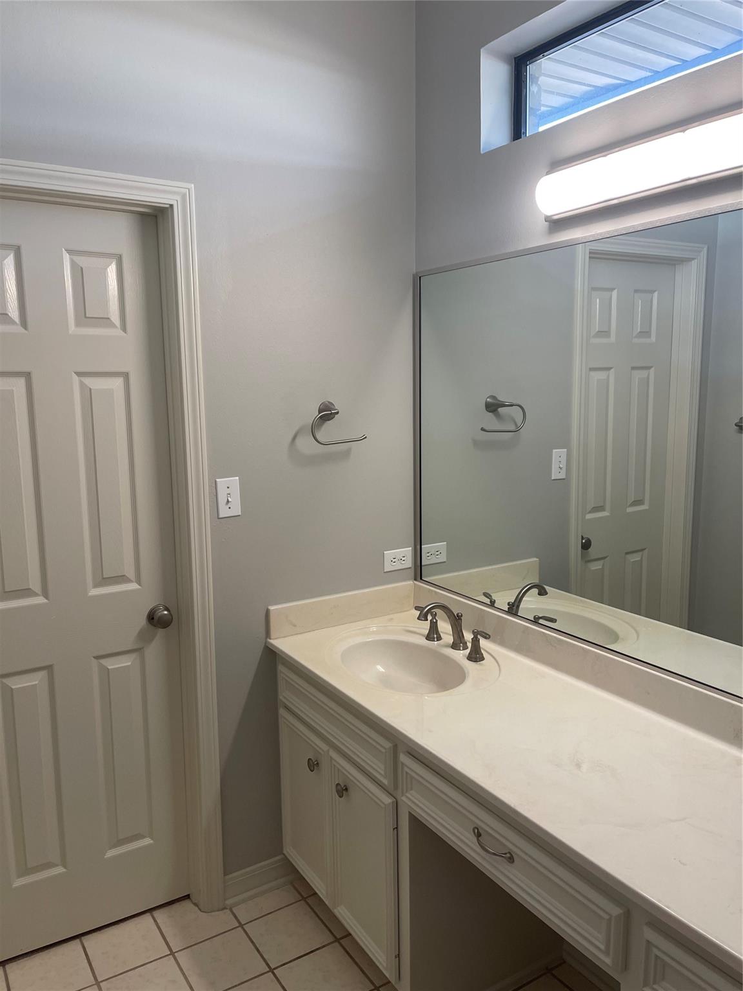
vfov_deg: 69.4
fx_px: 715
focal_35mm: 25
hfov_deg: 54.9
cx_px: 372
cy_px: 496
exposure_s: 1/120
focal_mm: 5.1
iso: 100
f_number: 1.6
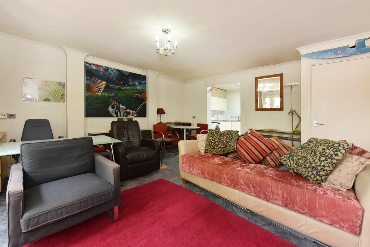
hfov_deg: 104.2
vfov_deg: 81.3
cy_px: 124
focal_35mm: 14
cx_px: 185
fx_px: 144
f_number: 8
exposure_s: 1/15
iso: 400
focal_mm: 14
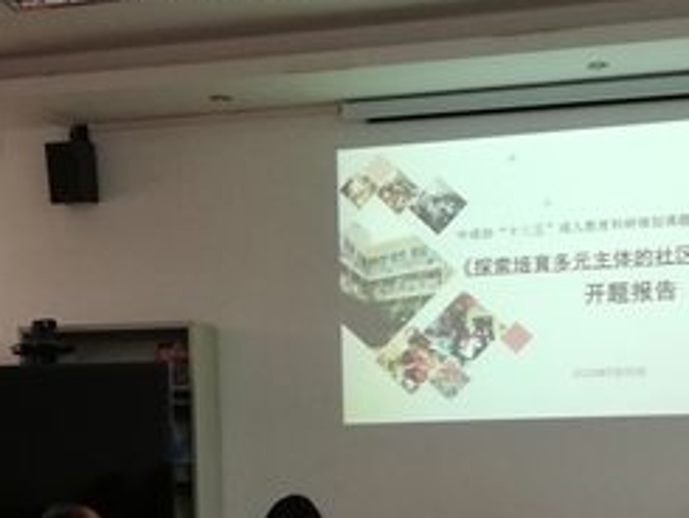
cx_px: 298
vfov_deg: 21.8
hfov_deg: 29.8
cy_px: 517
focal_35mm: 65
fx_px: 1294
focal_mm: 3.81
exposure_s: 1/33.3
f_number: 2.2
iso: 200
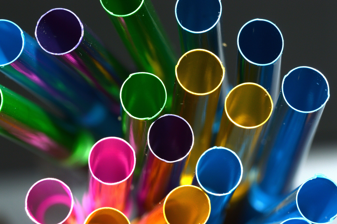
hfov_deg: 13.1
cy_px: 112
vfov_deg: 8.7
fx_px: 1473
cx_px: 168
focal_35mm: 158
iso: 200
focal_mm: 105
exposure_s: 1/200
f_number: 29
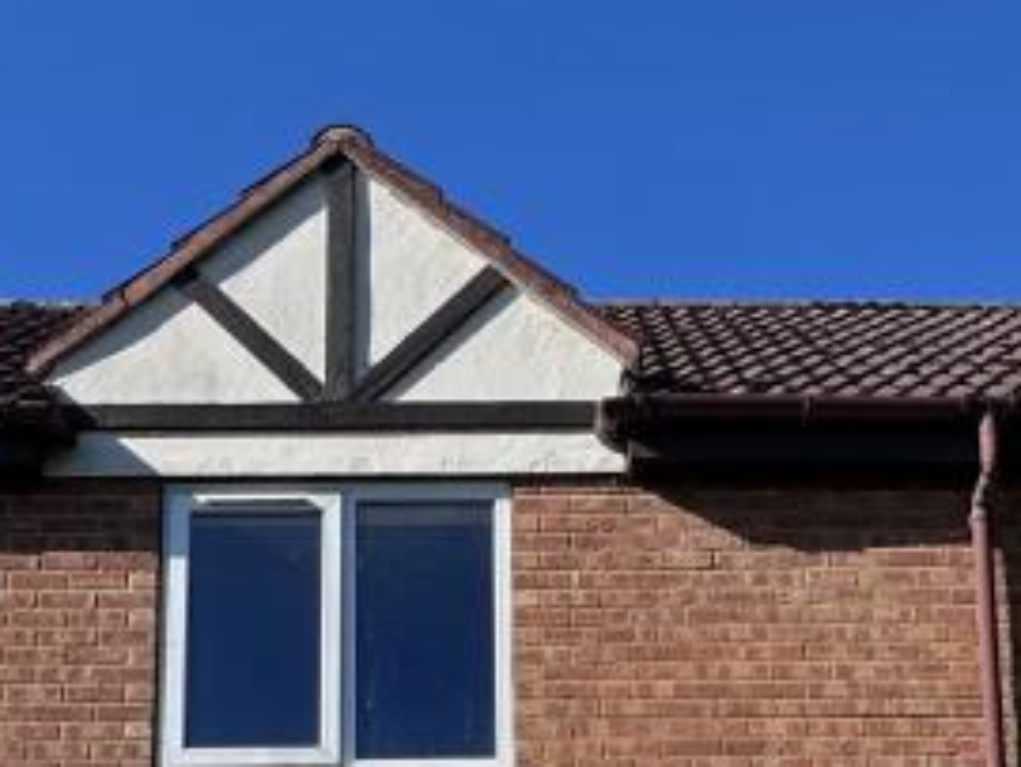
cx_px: 556
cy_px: 1031
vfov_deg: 23.8
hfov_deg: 36.1
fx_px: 1565
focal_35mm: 53
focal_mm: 2.22
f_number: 2.2
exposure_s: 1/1217
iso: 50
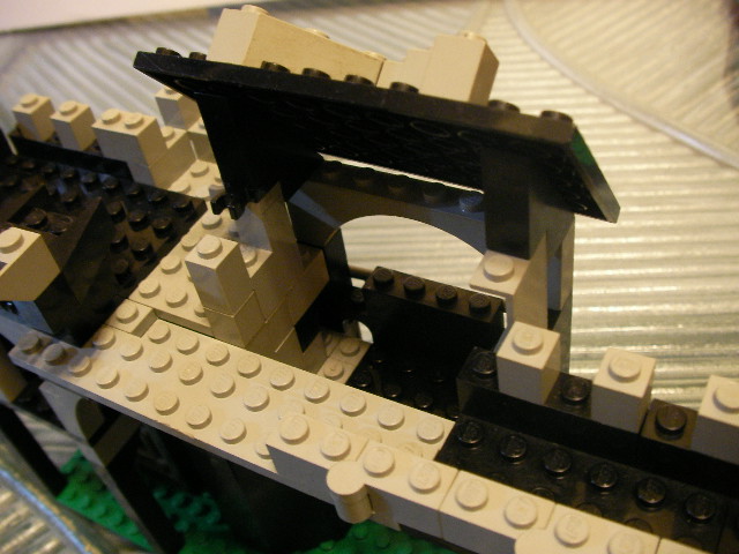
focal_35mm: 38
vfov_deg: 37.7
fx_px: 811
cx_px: 370
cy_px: 277
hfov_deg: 49.0
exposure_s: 1/2.6
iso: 200
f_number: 3.5
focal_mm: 6.3
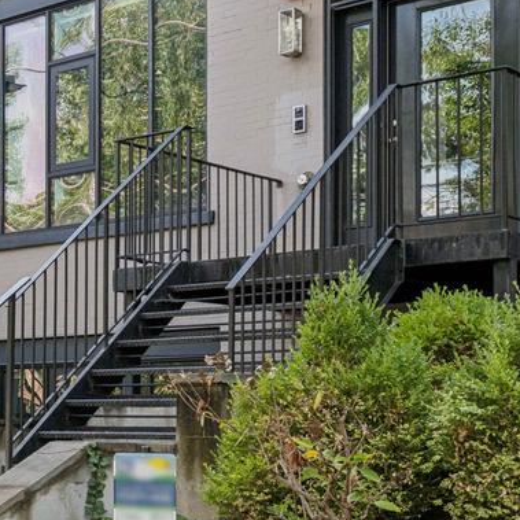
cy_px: 325
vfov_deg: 23.7
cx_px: -137
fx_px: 1234
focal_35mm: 73
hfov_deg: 21.7
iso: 400
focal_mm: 22.5
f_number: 7.1
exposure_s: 1/250
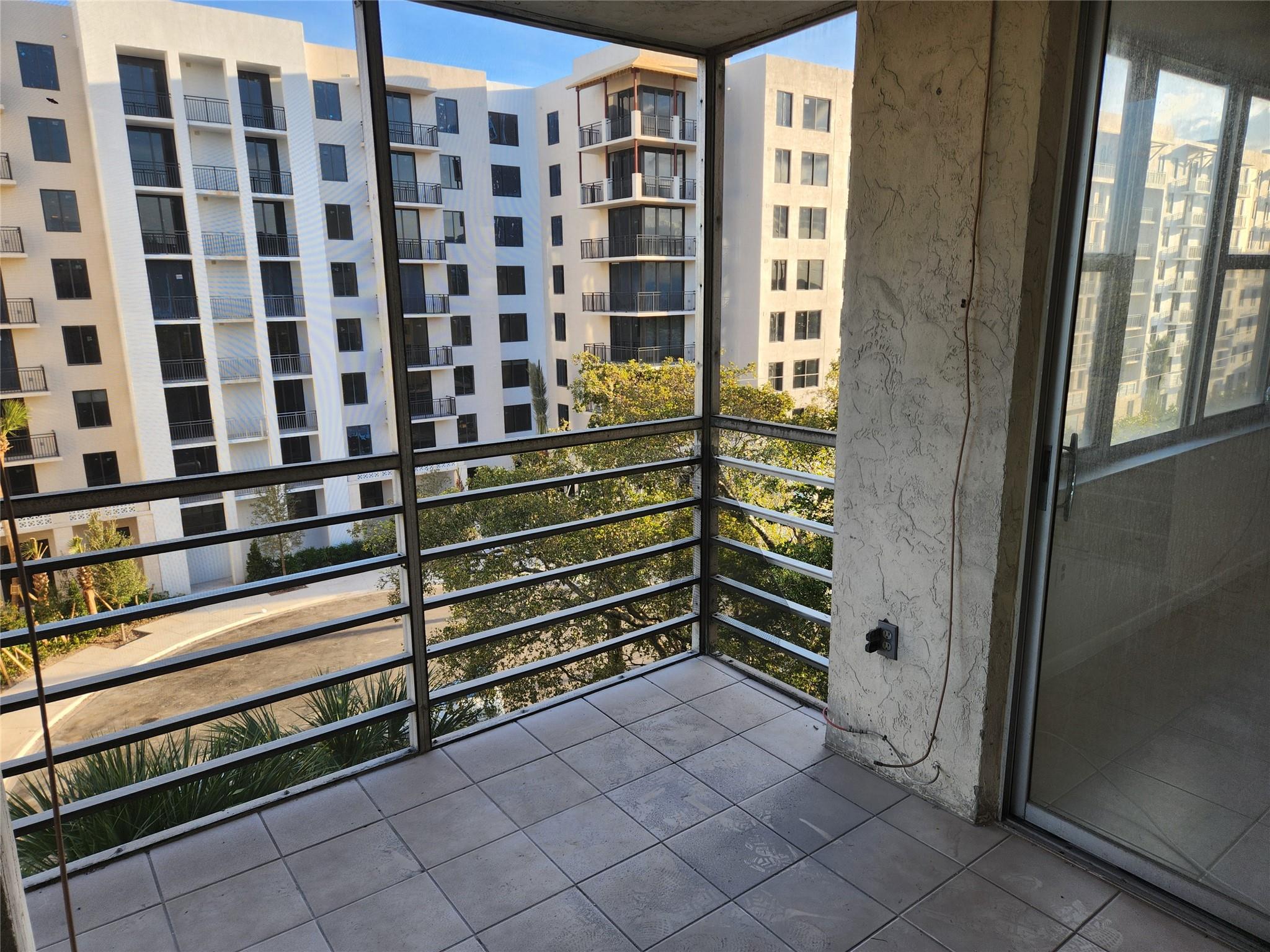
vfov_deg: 58.9
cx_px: 635
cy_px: 476
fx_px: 844
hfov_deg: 73.9
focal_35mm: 23
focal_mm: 5.4
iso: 20
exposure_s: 1/205
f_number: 1.8
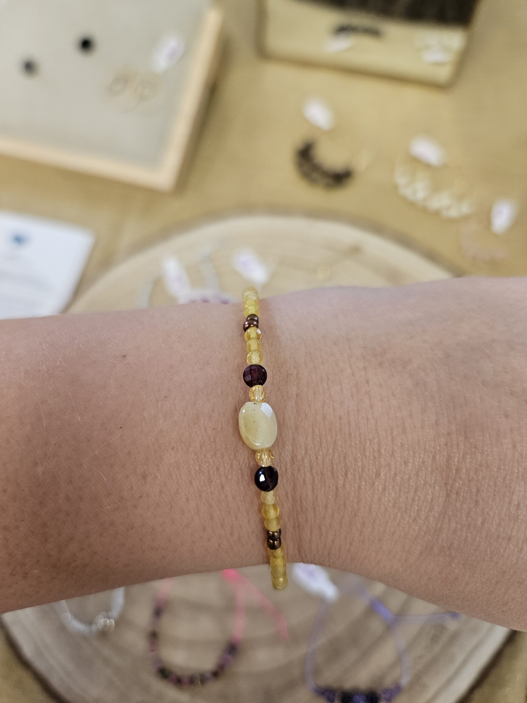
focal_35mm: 23
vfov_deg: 73.9
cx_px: 264
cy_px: 352
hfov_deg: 58.9
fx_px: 467
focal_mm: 5.4
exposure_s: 1/100
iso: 160
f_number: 1.8
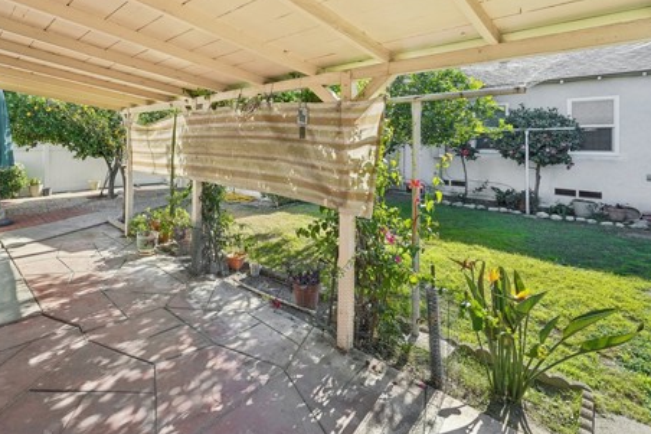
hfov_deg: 92.0
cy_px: 172
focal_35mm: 17
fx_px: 307
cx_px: 258
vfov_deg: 69.6
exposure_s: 1/40
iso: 100
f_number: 8
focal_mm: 12
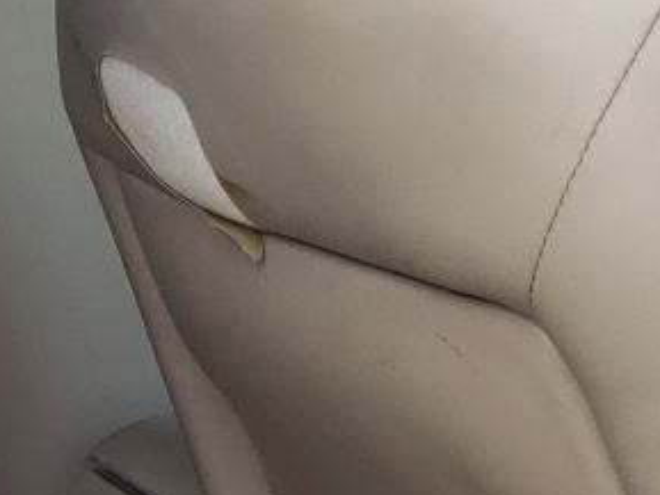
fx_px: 2747
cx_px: -646
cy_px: 490
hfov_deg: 12.2
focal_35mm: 144
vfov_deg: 10.2
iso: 50
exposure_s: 1/385
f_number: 1.5
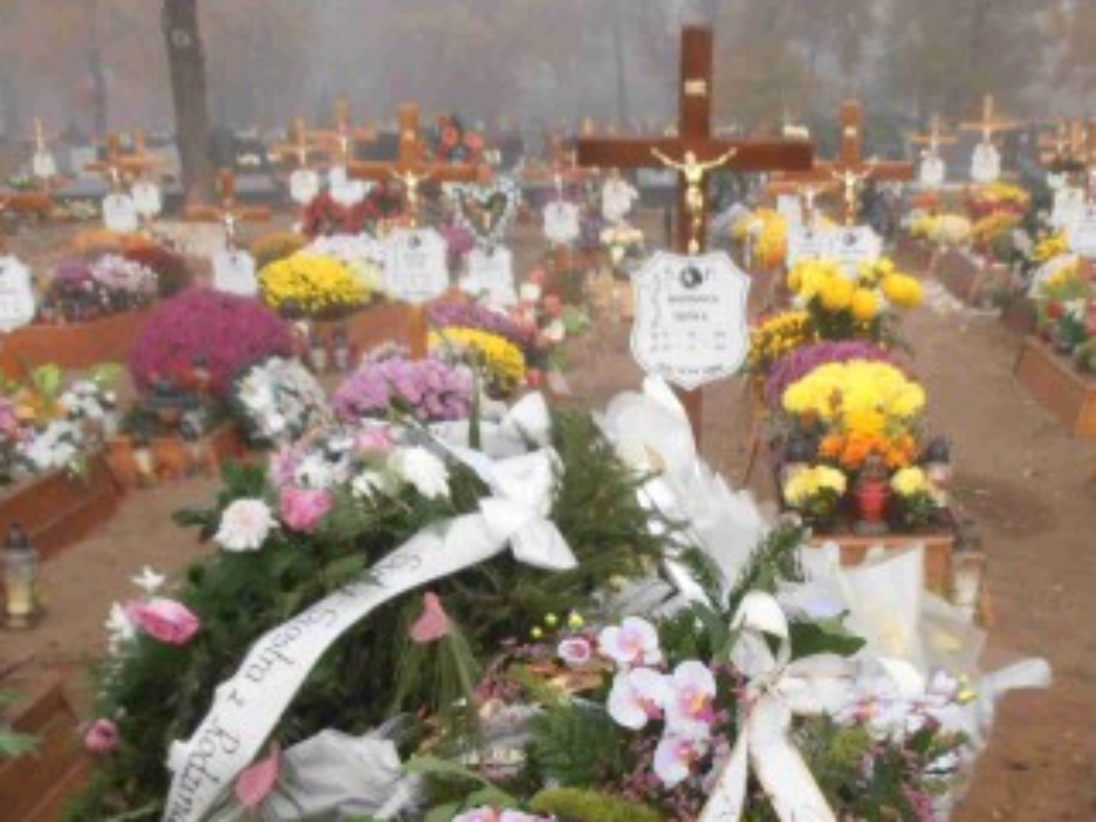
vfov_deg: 29.5
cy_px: 664
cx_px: 692
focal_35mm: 48
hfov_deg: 39.4
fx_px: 1520
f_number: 3
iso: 80
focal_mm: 4.2
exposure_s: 1/400
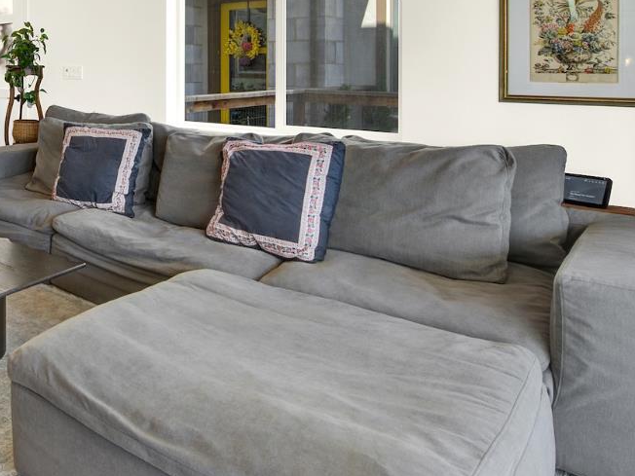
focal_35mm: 31
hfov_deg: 49.6
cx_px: 26
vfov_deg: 42.3
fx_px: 569
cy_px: 63
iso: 100
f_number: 14
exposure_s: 1/10
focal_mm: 14
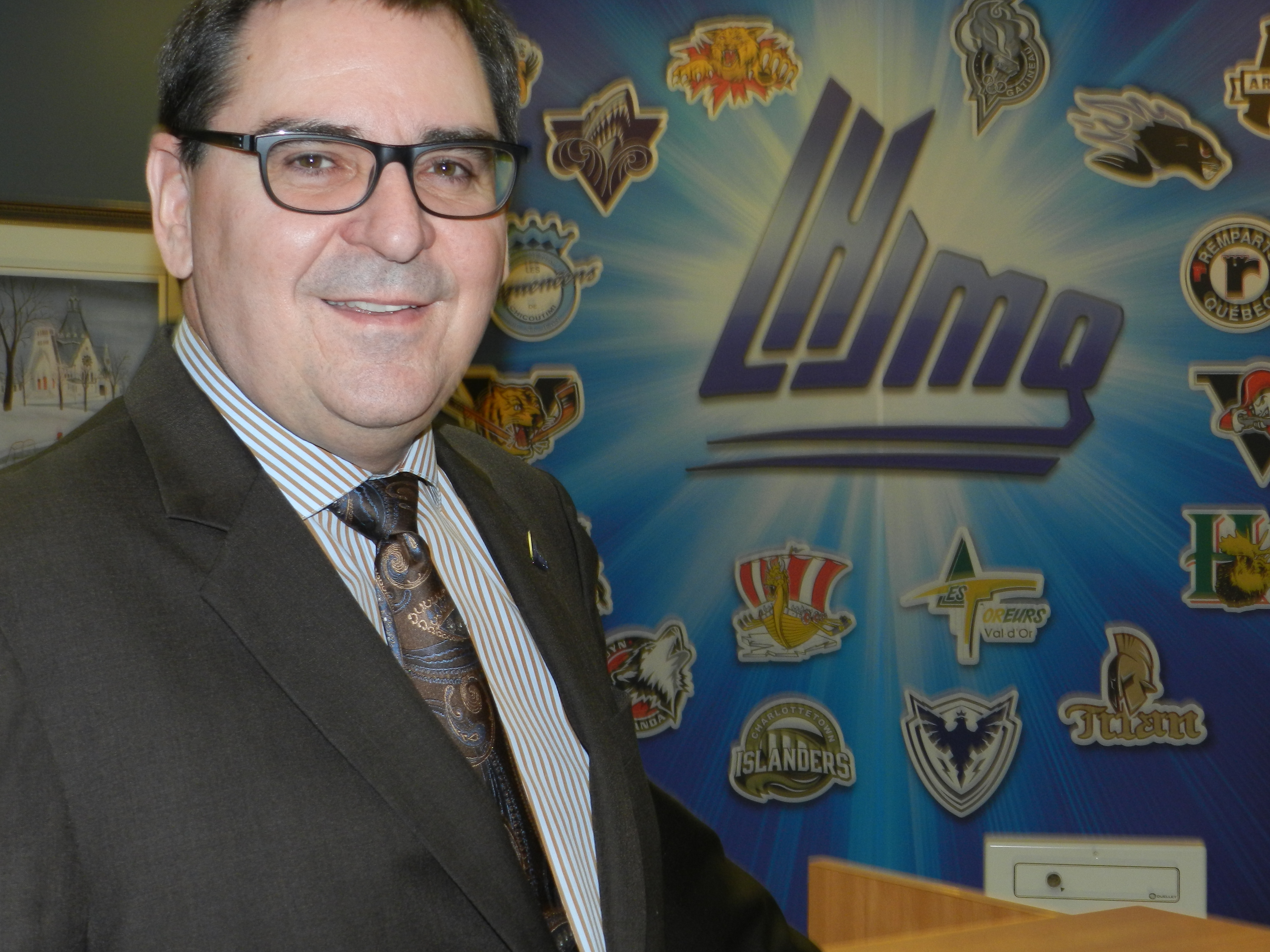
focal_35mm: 60
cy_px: 476
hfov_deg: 32.2
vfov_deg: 24.4
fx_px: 2201
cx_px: 635
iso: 200
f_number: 4.6
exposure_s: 1/30
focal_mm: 10.7
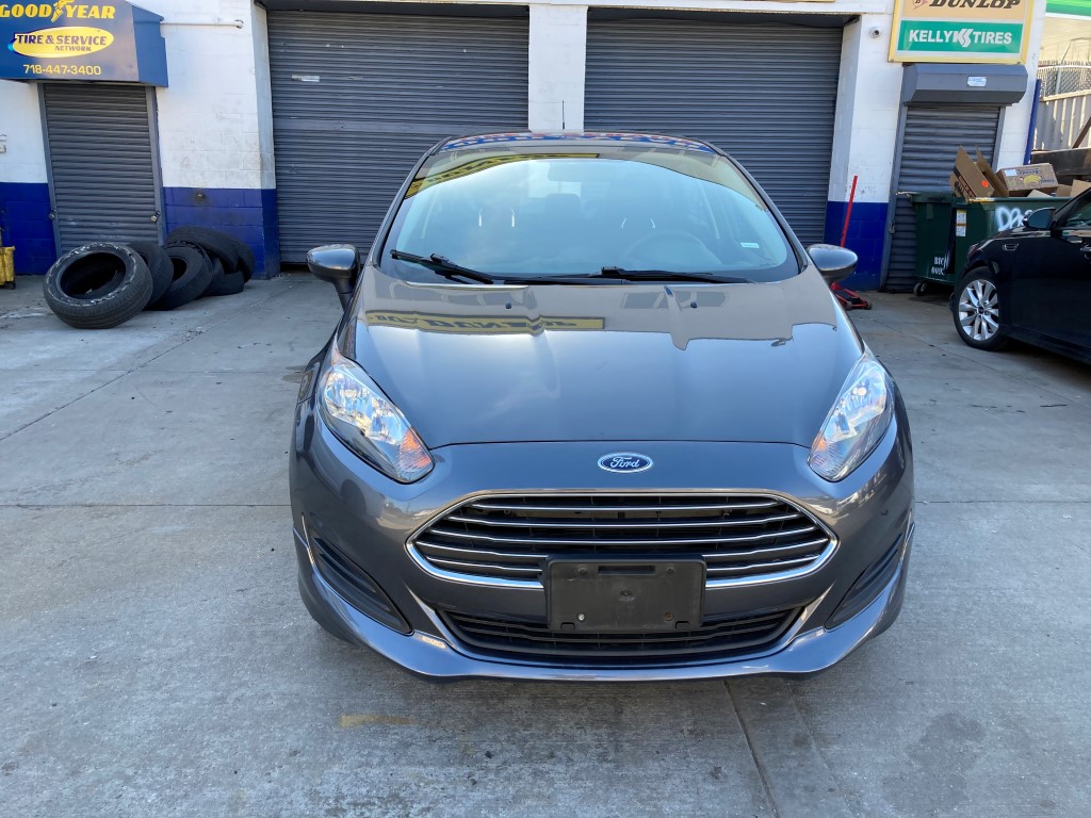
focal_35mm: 28
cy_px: 409
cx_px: 546
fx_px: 882
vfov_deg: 49.7
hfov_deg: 63.4
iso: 20
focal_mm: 3.99
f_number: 1.8
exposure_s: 1/188
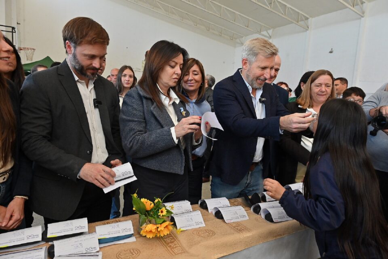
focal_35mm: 24
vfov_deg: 53.1
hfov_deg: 73.7
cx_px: 194
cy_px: 130
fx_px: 259
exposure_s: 1/250
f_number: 6.3
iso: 2000
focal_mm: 24
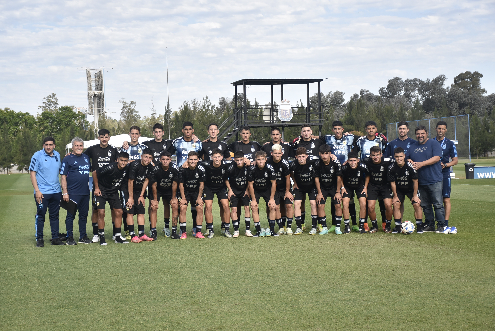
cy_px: 166
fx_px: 1032
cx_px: 248
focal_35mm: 75
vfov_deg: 18.2
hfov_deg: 27.0
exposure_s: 1/1250
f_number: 5.6
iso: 400
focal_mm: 50
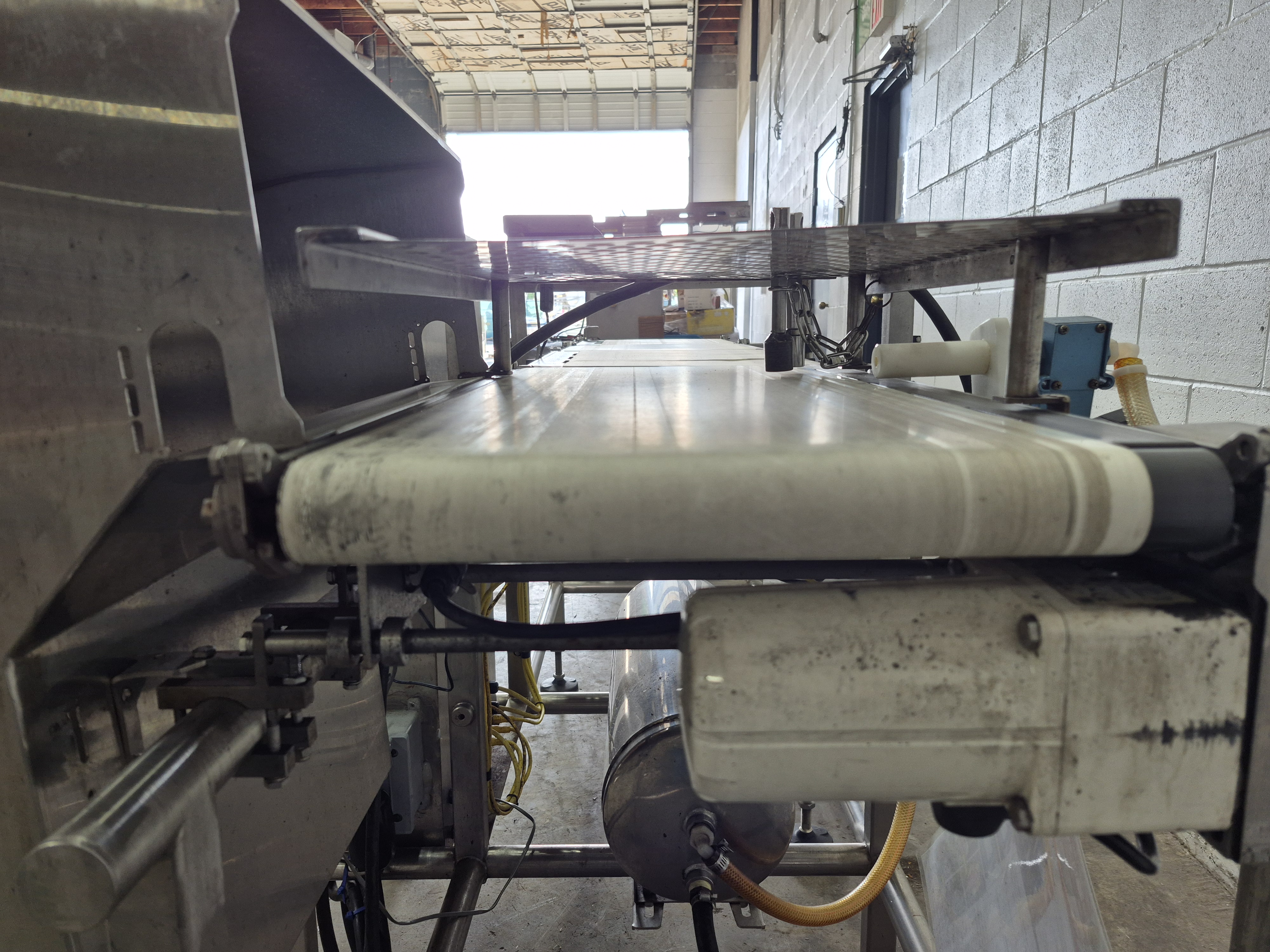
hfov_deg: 73.9
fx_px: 844
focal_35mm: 23
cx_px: 635
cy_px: 476
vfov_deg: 58.9
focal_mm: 5.4
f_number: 1.8
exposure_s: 1/120
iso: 50
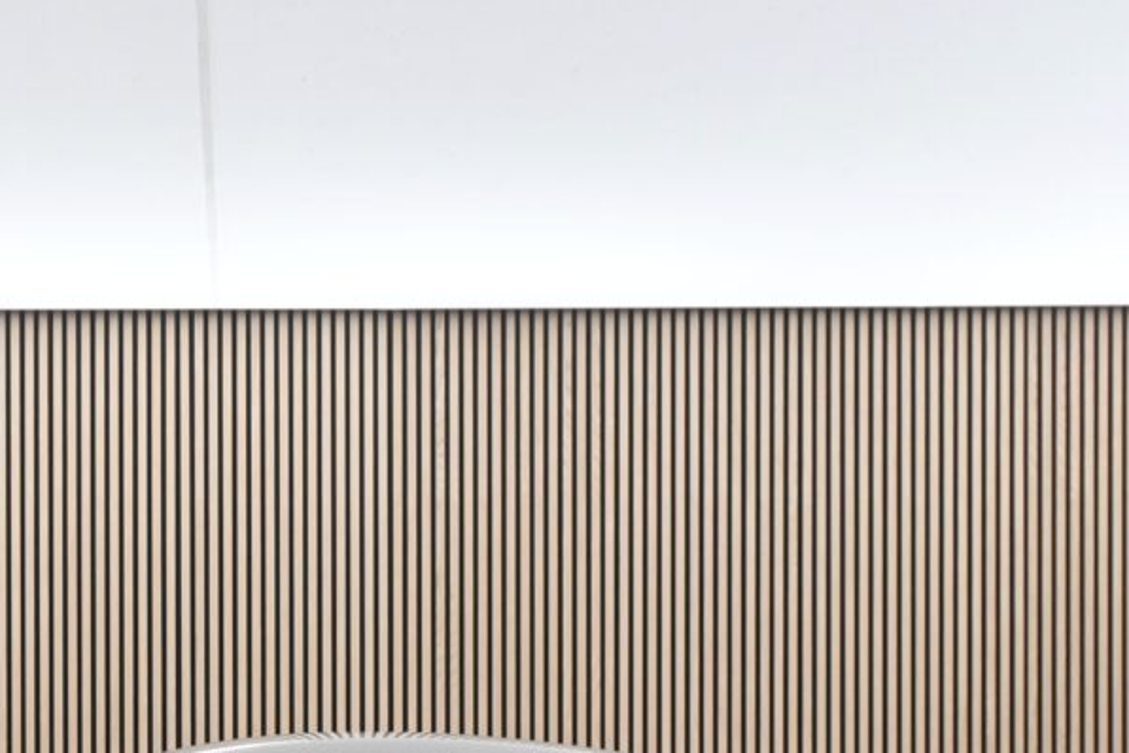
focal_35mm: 113
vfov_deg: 11.7
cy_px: 1023
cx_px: 212
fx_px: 3548
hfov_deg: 17.9
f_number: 4.5
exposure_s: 1/40
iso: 500
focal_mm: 26.5
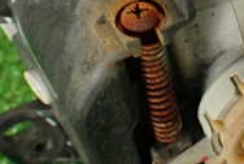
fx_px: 720
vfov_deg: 12.8
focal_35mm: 106
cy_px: -4
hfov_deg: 19.1
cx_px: 192
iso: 200
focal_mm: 5.79
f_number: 2.4
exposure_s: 1/30
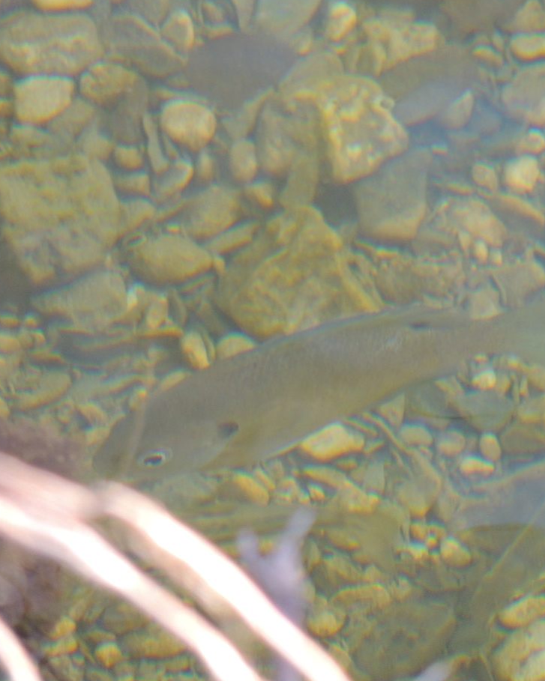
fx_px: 27728
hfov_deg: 1.1
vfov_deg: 1.4
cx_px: 361
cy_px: 339
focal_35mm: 1375
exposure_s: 1/125
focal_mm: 180
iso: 400
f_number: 5.9
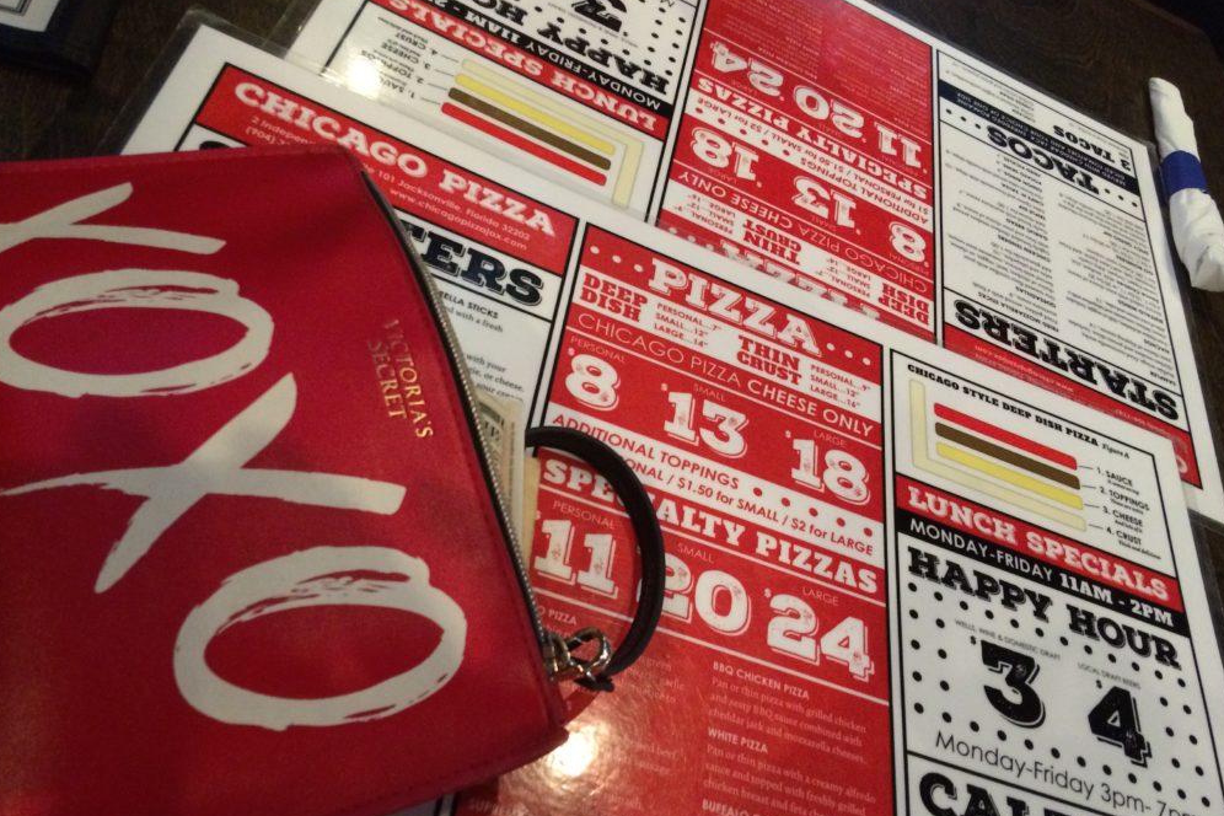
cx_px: 621
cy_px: 460
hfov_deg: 60.3
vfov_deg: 42.2
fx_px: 1054
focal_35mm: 31
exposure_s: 1/15
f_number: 2.2
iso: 250
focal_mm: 4.15
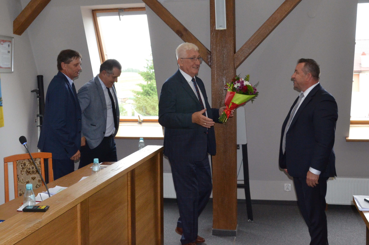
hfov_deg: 57.3
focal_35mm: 33
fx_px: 338
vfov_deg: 39.8
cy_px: 122
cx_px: 184
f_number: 6.3
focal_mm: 22
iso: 2000
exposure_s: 1/250
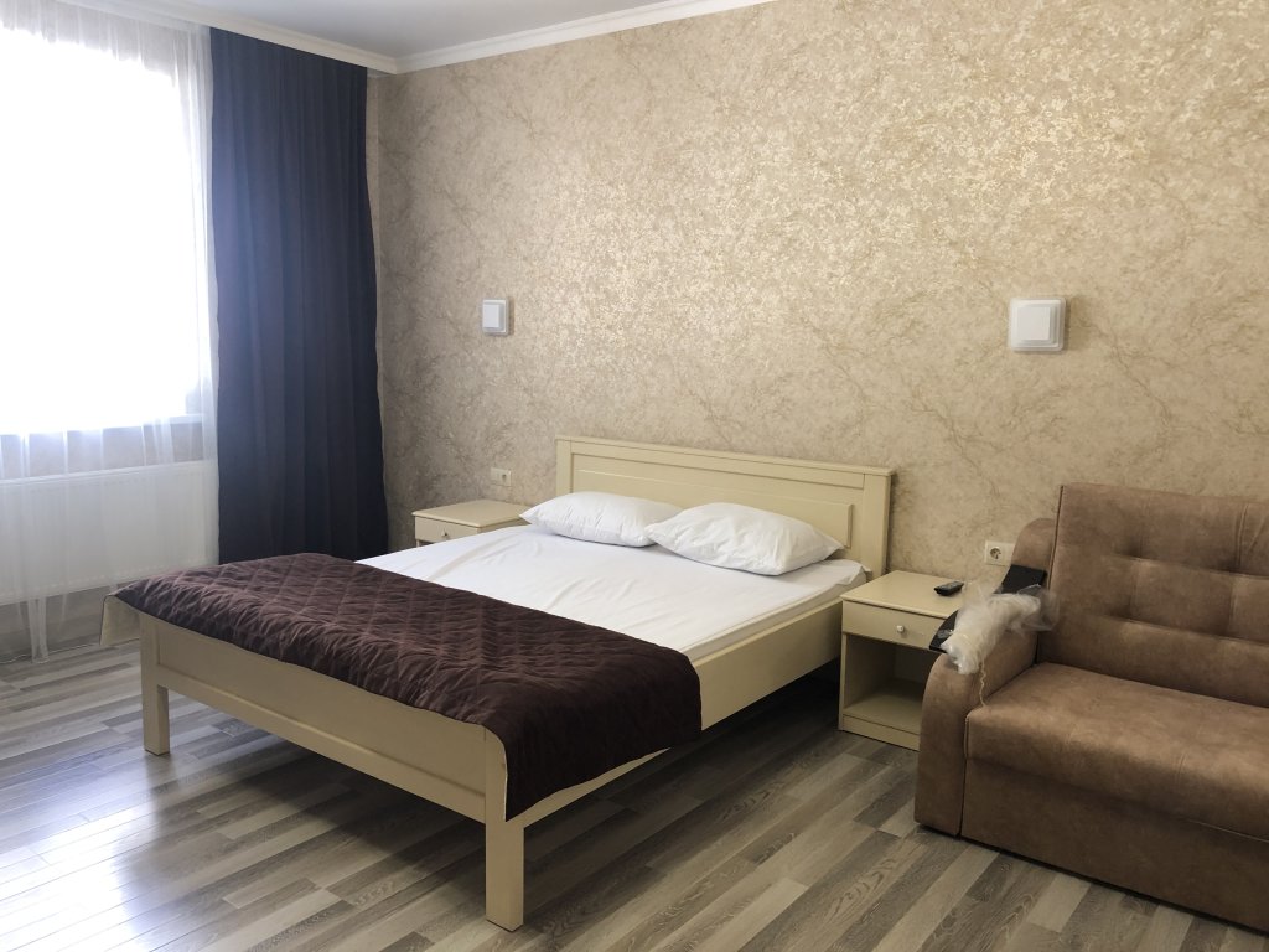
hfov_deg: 63.4
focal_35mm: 28
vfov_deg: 49.7
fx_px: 1026
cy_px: 476
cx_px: 634
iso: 40
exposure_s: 1/20
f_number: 1.8
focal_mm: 4
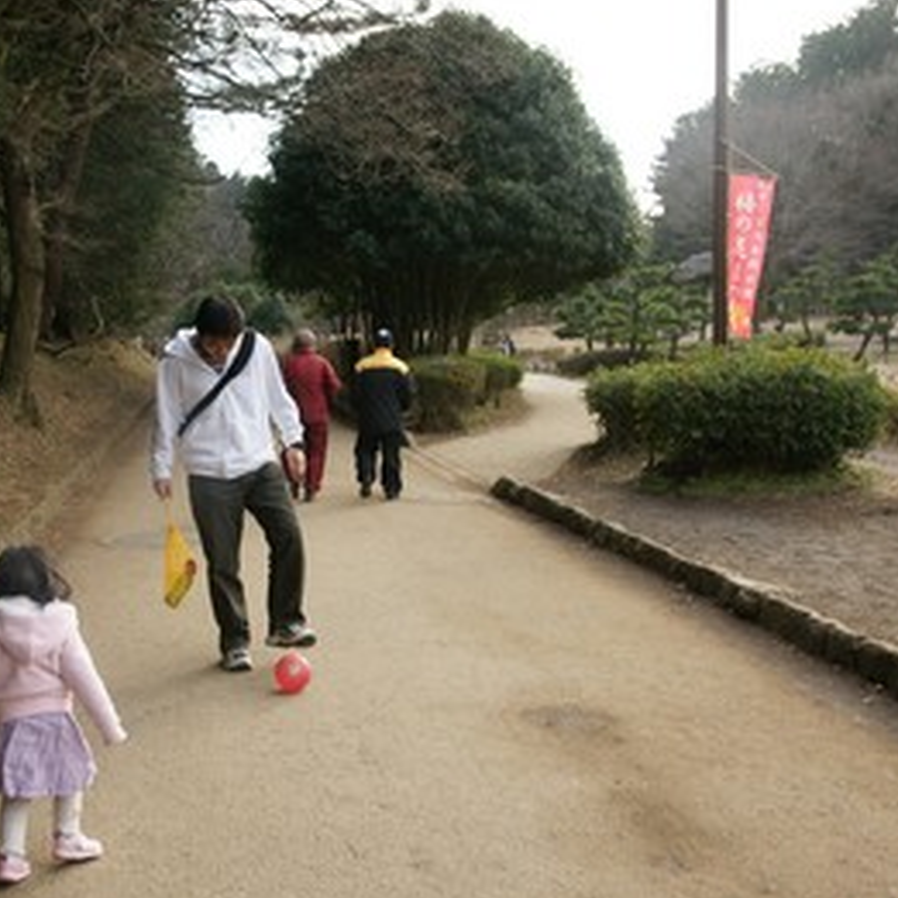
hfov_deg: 37.1
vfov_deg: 37.5
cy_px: 435
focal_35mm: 45
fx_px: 1321
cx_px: 289
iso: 200
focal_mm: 22
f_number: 5.6
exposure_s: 1/200
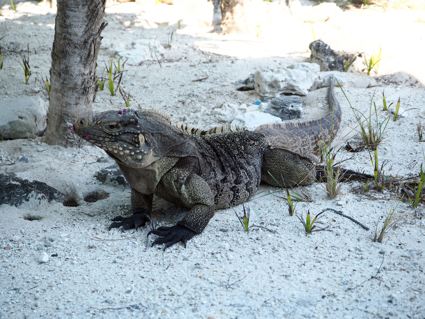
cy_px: 160
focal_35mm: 84
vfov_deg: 17.6
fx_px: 1031
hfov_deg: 23.3
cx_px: 212
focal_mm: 42
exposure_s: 1/125
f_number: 6.3
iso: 200
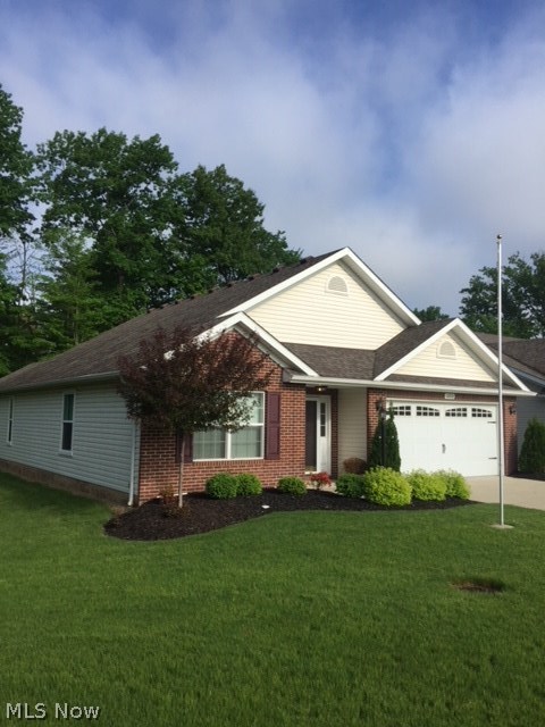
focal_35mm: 29
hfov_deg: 48.2
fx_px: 609
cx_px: 272
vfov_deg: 61.7
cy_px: 364
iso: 32
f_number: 2.2
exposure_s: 1/2083
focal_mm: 4.15
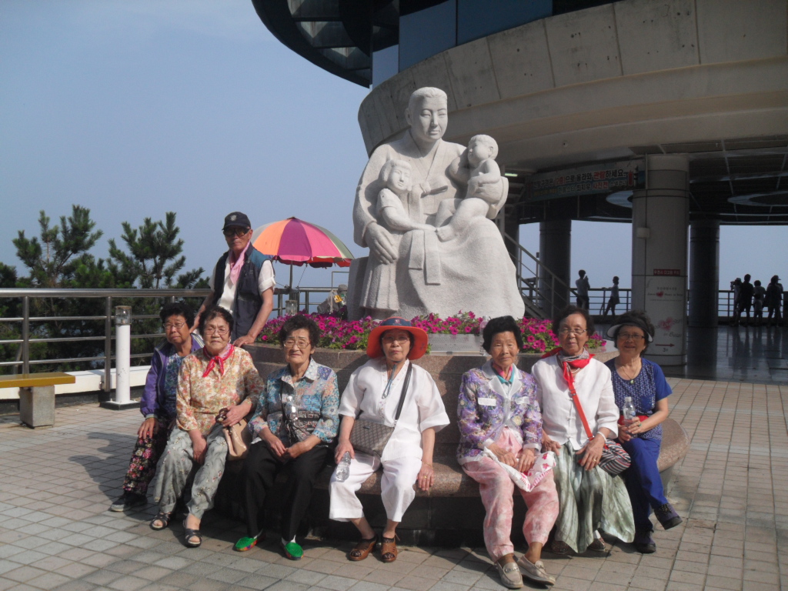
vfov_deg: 40.7
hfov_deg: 52.6
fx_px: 797
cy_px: 296
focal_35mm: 35
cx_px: 394
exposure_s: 1/250
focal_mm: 6.2
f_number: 8.9
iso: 100
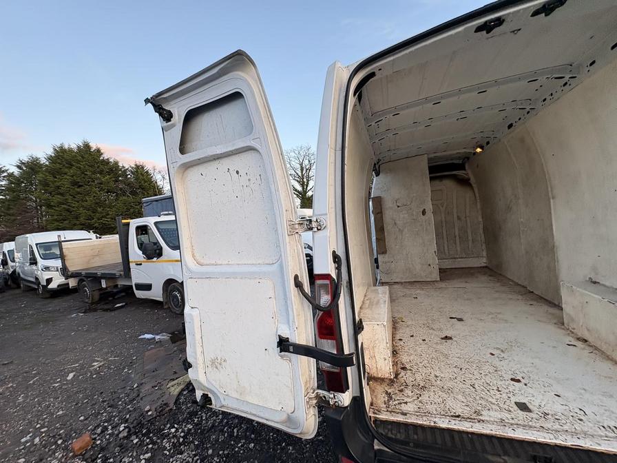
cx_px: 308
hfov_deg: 102.1
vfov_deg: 85.7
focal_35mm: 14
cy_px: 232
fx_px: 250
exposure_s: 1/99
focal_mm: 2.22
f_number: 2.2
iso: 50
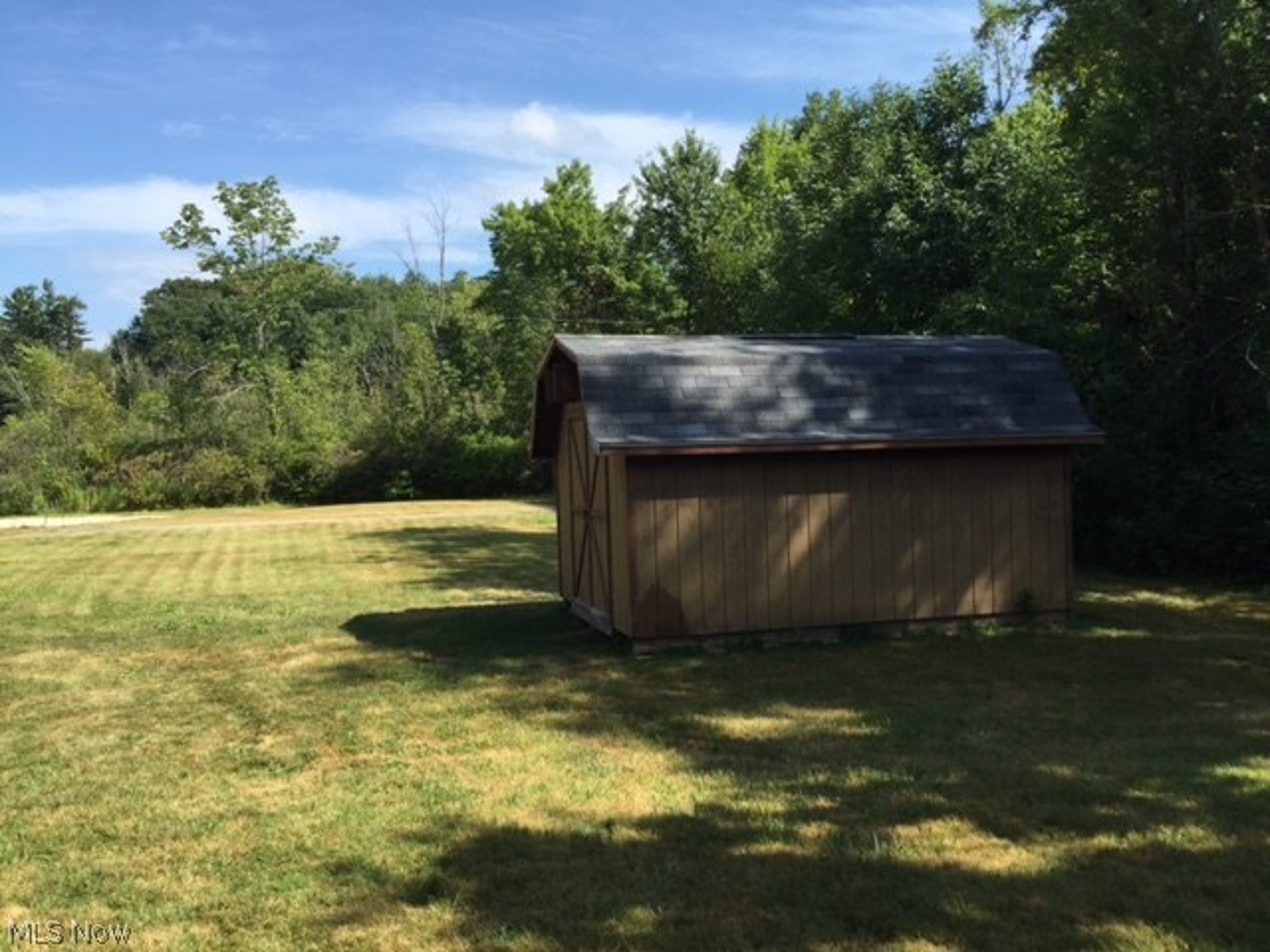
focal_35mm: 29
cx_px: 635
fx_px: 1064
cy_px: 476
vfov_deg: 48.2
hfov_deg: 61.7
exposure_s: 1/1319
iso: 32
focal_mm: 4.15
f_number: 2.2
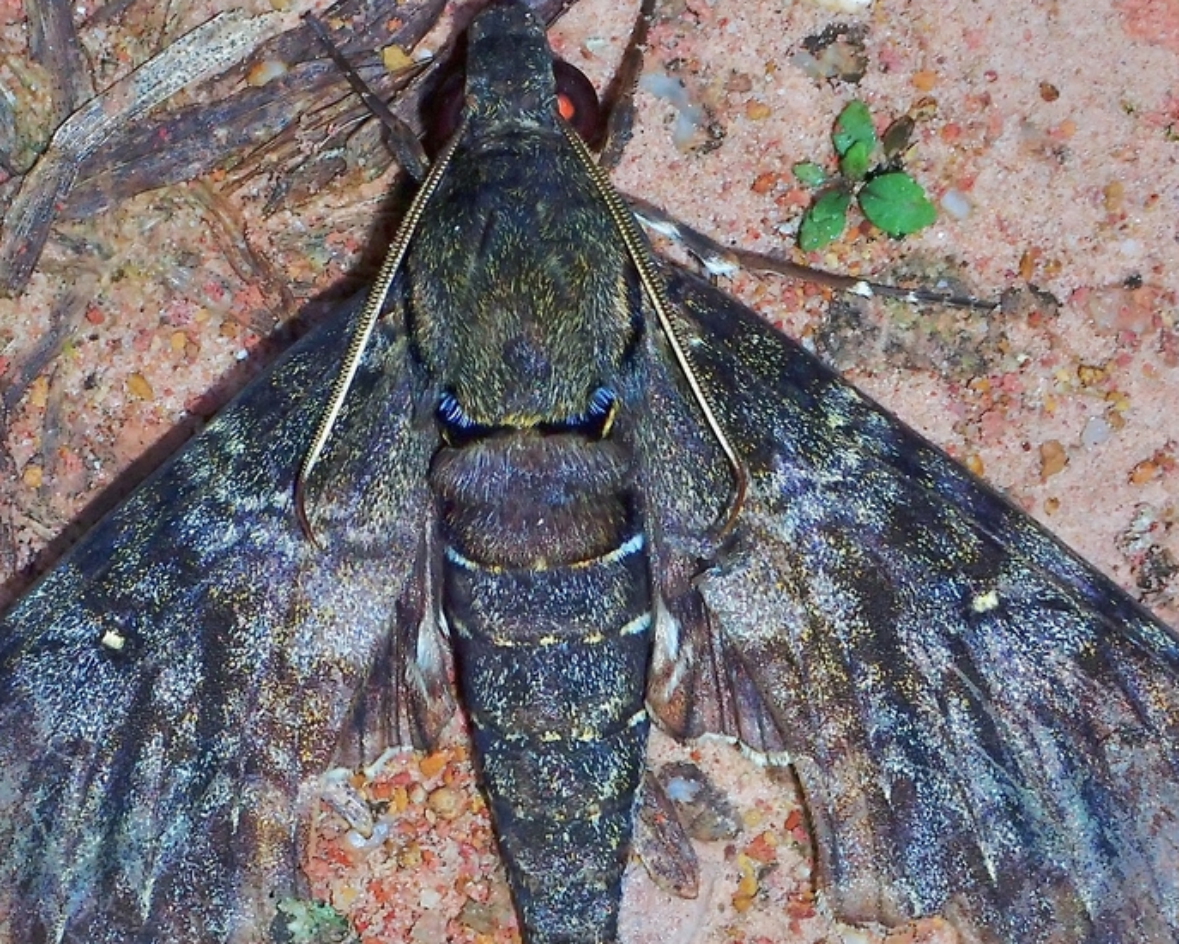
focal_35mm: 162
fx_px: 5654
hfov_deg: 11.9
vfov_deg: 9.5
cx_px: 549
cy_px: 533
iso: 200
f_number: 6.3
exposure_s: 1/200
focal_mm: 18
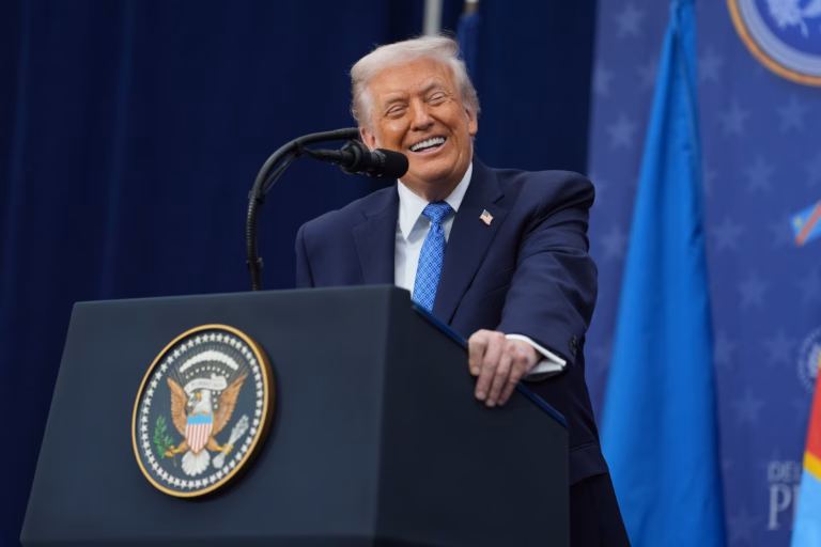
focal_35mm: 150
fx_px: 3421
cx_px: 410
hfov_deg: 13.7
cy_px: 274
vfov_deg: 9.1
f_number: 2.8
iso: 800
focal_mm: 150
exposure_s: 1/400
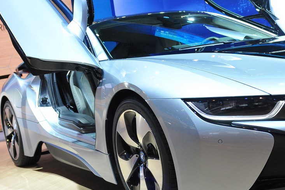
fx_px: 498
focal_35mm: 63
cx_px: 199
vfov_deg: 21.5
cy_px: 68
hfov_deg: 31.6
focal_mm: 24
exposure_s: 1/100
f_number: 4.5
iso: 640
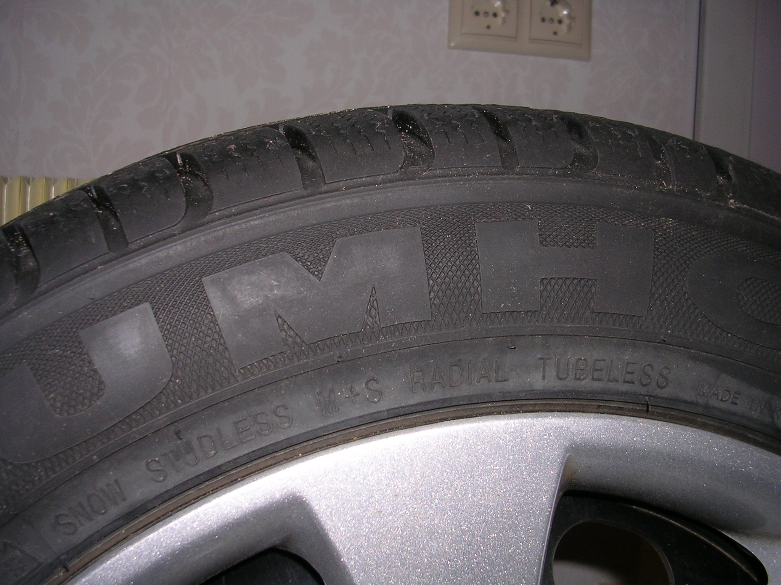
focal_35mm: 38
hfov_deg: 49.0
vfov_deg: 37.7
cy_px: 292
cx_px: 390
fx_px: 857
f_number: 2.8
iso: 50
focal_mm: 5.8
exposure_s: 1/60.1
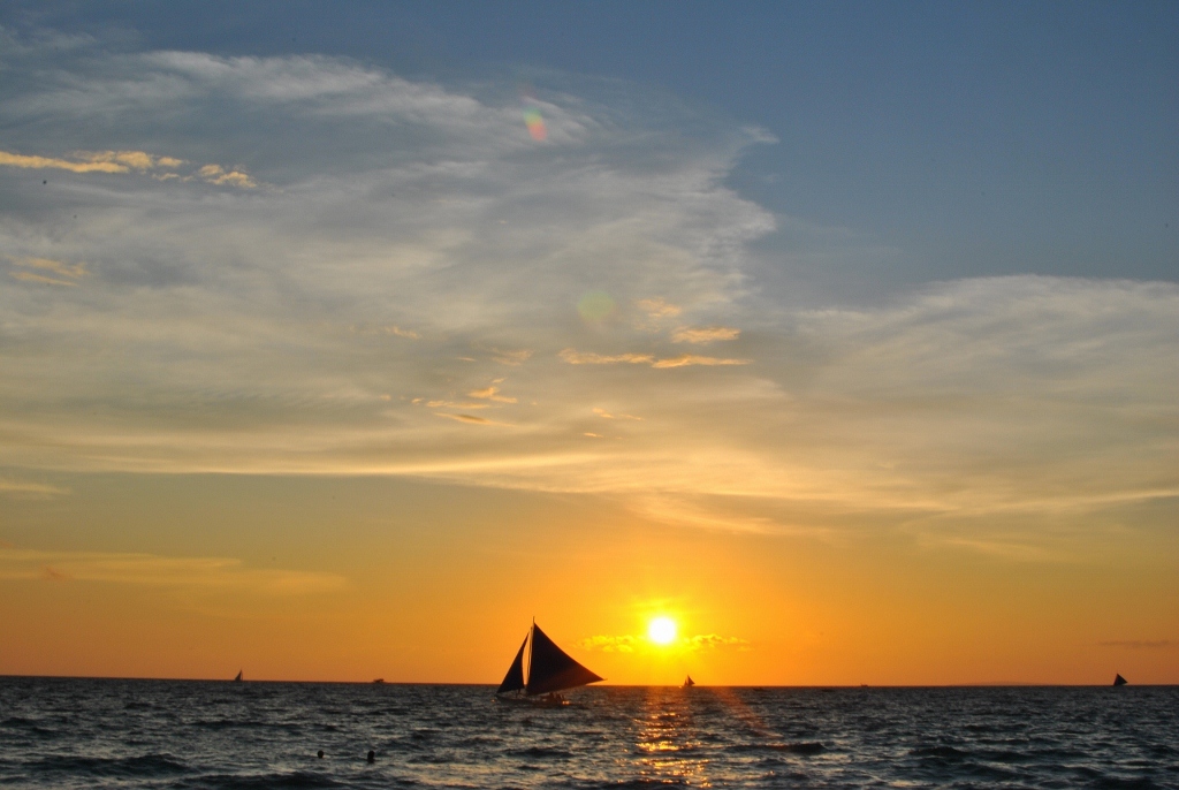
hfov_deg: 37.8
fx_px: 1722
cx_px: 590
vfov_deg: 25.8
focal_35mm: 52
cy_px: 395
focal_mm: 35
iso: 100
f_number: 22
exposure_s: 1/40
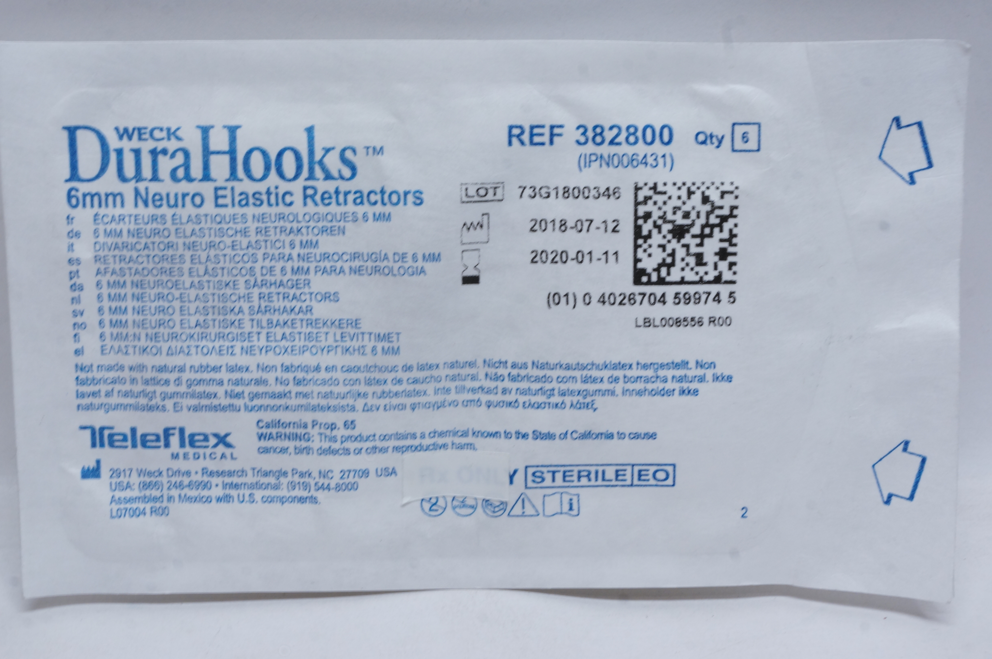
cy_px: 330
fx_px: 2106
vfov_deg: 17.8
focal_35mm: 76
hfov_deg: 26.5
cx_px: 496
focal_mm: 51
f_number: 14
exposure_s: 1/10
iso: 400
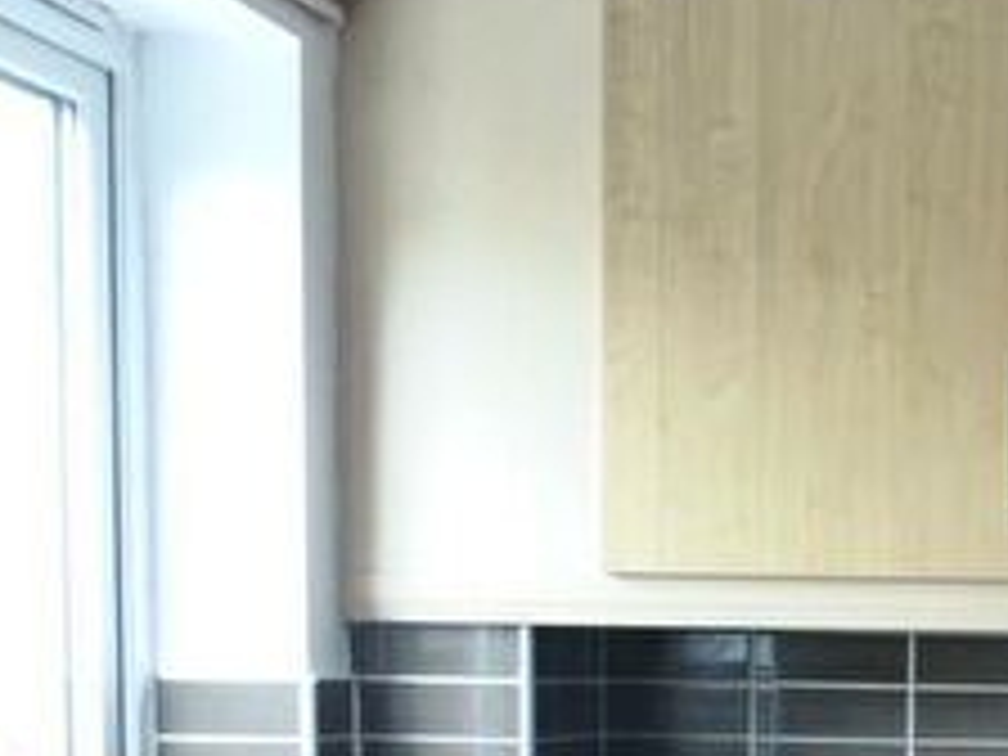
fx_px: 2184
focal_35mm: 75
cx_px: 1318
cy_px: 826
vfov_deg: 18.9
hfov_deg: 23.0
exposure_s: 1/25
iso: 400
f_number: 3.3
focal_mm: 4.3
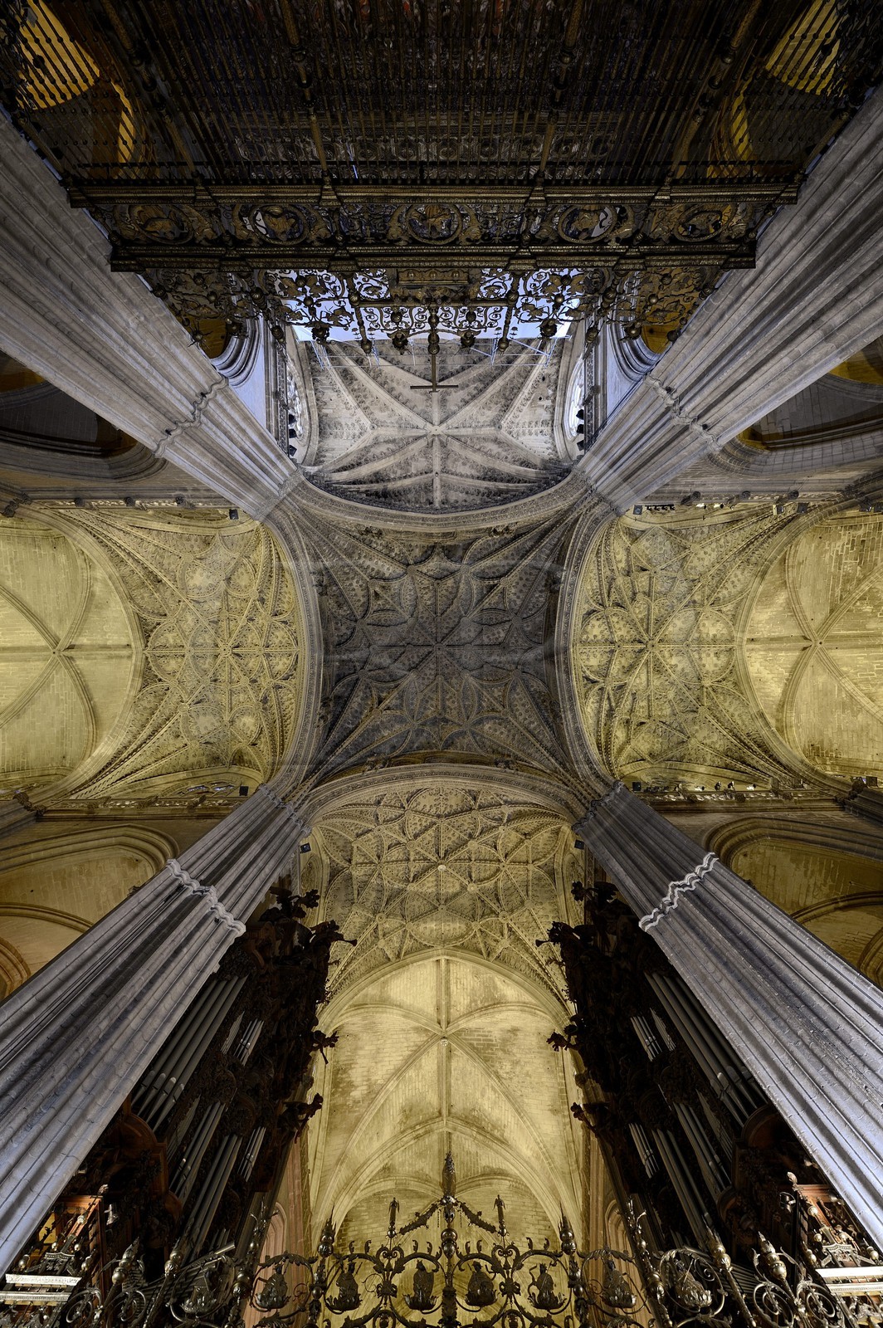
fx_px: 516
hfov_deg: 81.1
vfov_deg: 104.3
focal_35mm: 14
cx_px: 442
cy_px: 664
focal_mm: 14
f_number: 5
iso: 800
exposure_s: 1/25
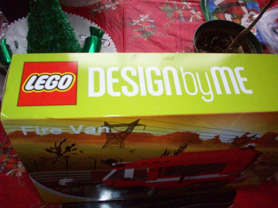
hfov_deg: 50.1
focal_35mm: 37
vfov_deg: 38.7
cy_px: 104
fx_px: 297
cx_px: 139
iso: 400
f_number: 2.8
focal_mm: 6.2
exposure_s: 1/128
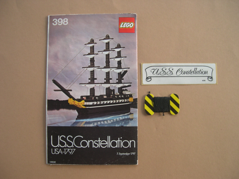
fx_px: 262
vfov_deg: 37.7
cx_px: 120
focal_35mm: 38
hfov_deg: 49.0
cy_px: 90
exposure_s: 1/26
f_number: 2.8
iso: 100
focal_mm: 8
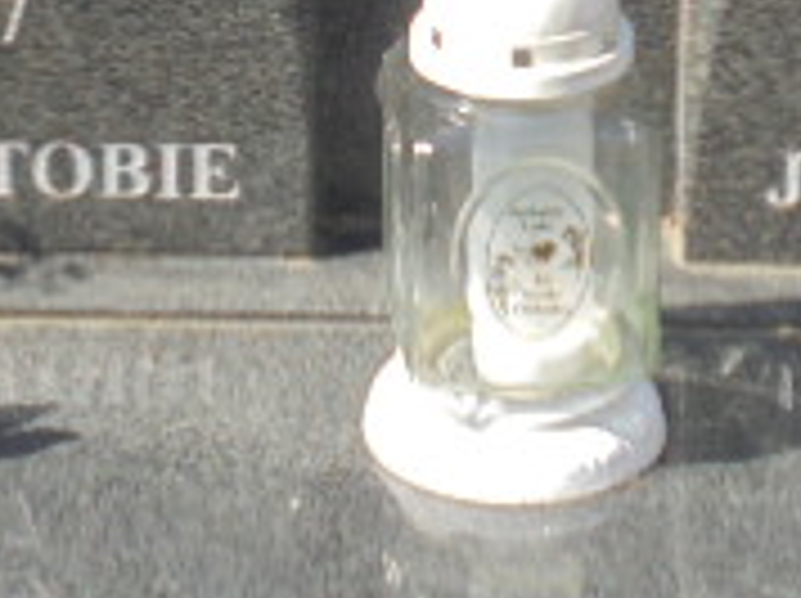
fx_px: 3582
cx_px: 382
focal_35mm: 155
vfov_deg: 9.2
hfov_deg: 12.8
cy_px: -409
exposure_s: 1/250
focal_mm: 7.8
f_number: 4.5
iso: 100
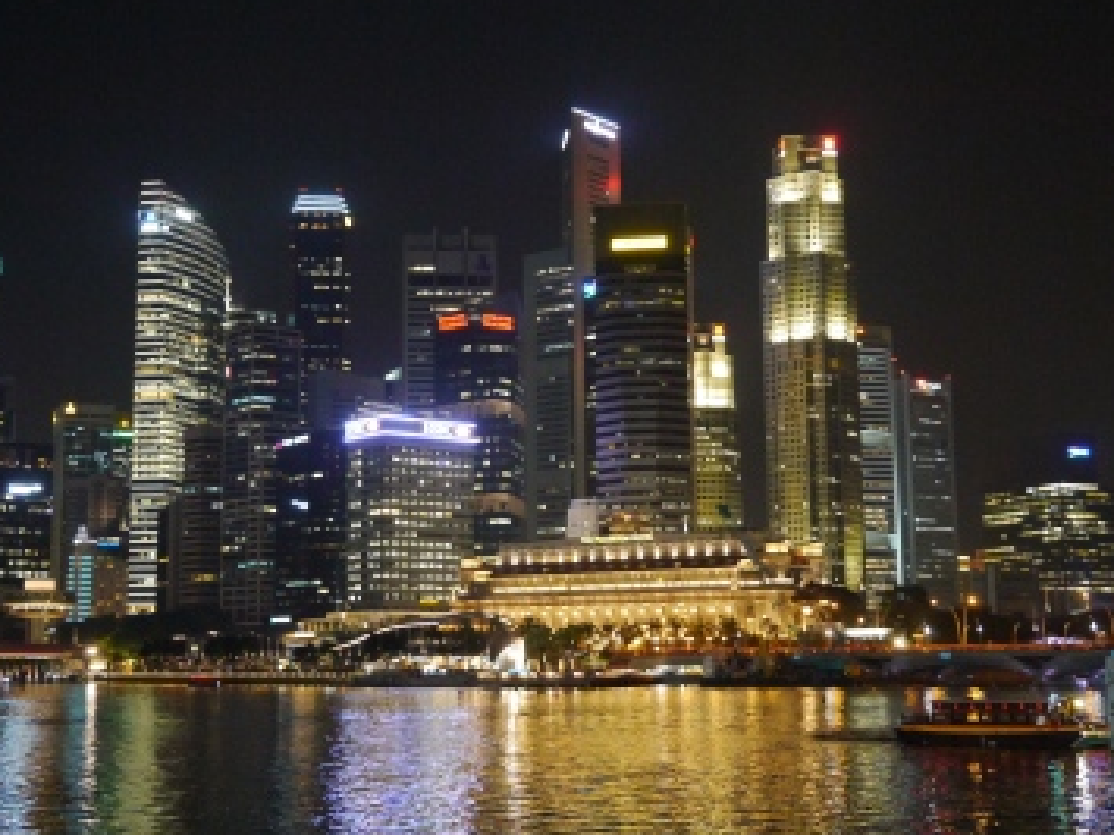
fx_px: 1705
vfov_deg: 27.5
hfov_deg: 36.2
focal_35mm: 53
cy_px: 411
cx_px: 508
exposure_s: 1/10
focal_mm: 21
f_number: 4.5
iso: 1600
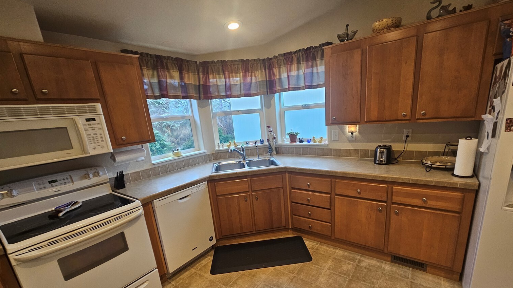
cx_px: 264
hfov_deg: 103.0
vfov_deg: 69.7
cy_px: 176
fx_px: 204
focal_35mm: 15
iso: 200
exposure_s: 1/60
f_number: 2.2
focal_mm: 2.2
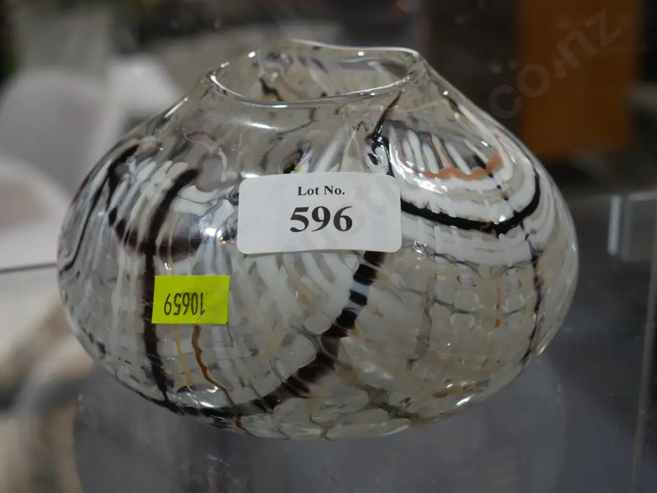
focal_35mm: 66
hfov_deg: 29.4
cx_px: 324
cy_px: 237
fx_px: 1253
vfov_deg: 22.3
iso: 200
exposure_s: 1/60
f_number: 5.4
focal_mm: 30
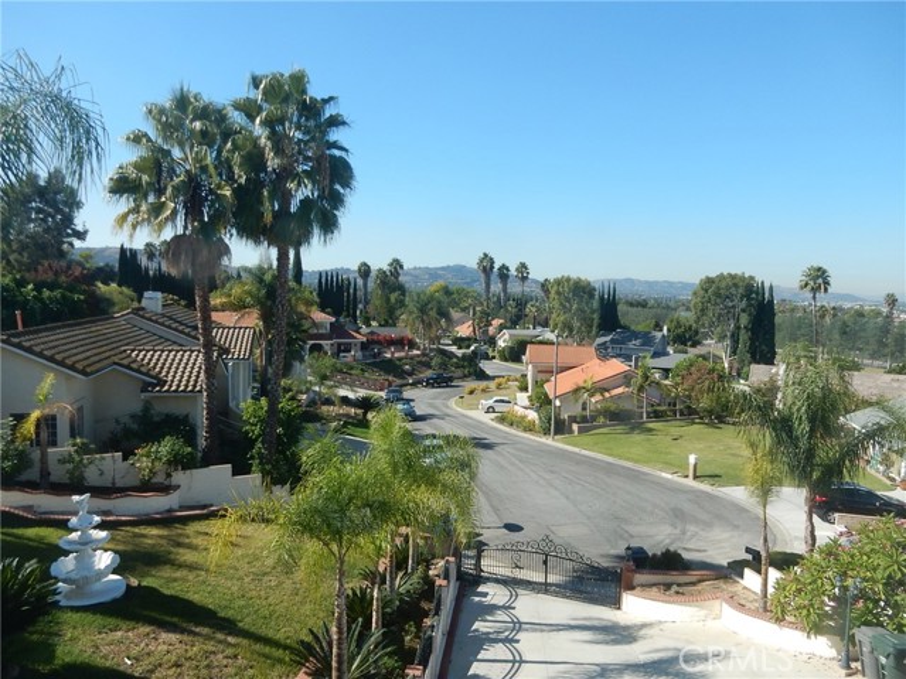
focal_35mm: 25
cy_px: 340
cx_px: 453
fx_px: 654
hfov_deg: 69.4
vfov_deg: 54.9
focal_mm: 4.5
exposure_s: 1/800
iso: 125
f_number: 3.7
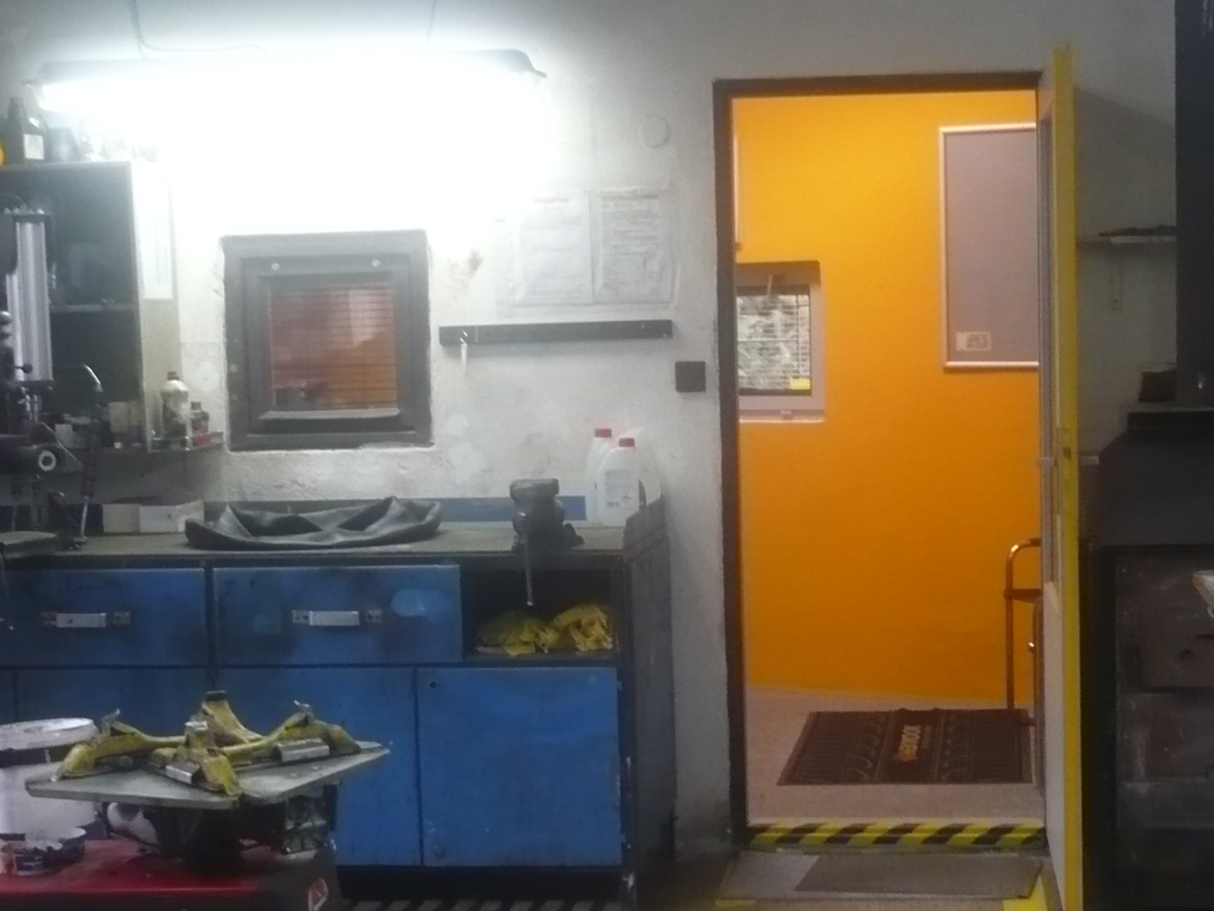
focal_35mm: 64
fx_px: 2245
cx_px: 774
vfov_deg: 22.9
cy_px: 510
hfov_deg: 30.1
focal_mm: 5.8
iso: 250
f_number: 2.8
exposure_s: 1/30
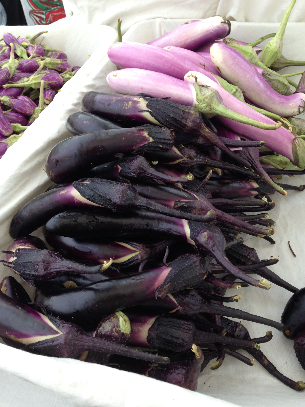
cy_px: 204
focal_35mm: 33
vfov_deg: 55.4
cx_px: 152
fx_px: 388
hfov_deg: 42.9
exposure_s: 1/24
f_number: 2.4
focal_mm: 4.13
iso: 50
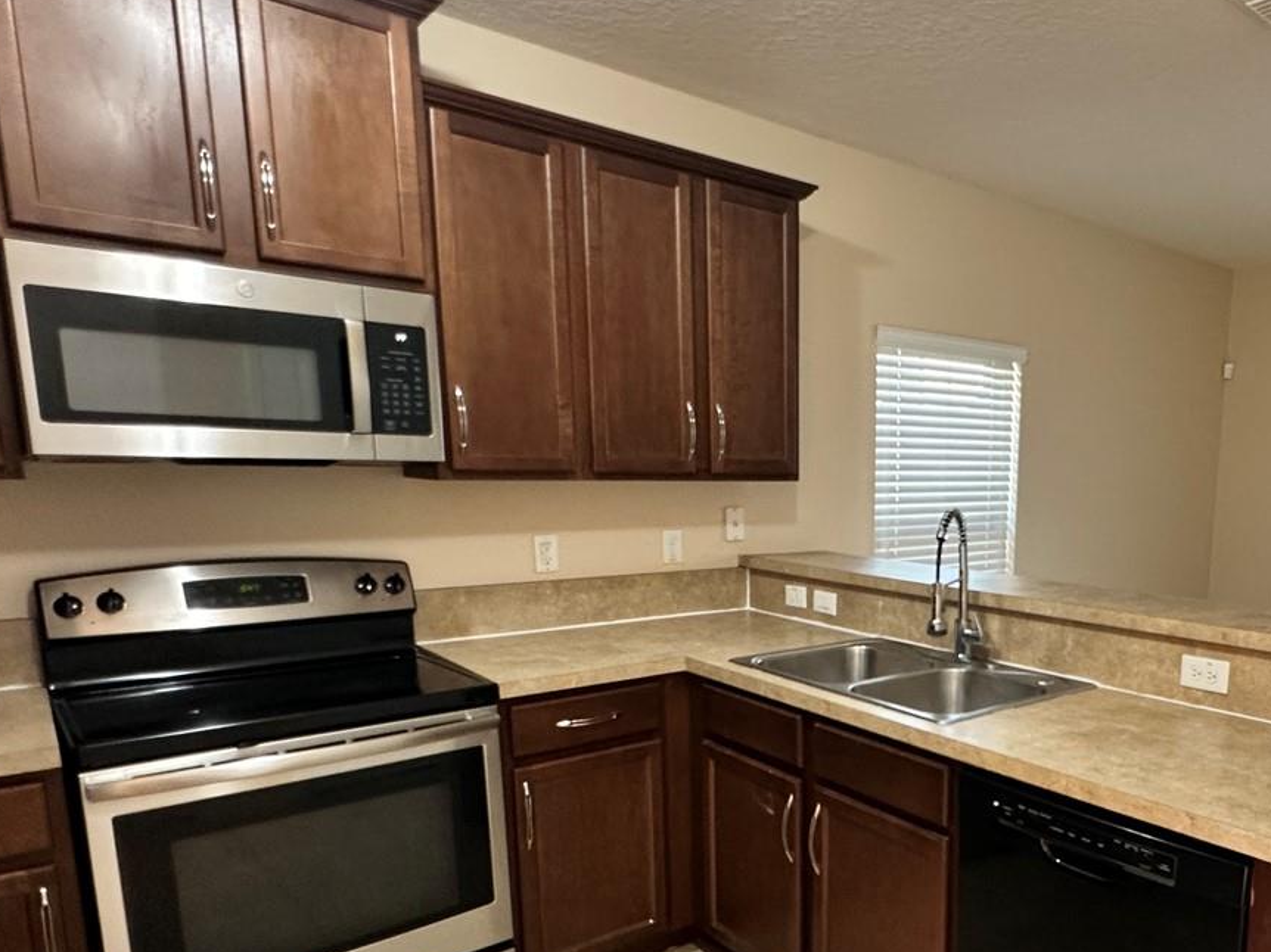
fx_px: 954
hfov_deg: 64.0
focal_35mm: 26
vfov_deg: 52.1
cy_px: 628
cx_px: 924
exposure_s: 1/60
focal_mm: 2.22
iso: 200
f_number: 2.2
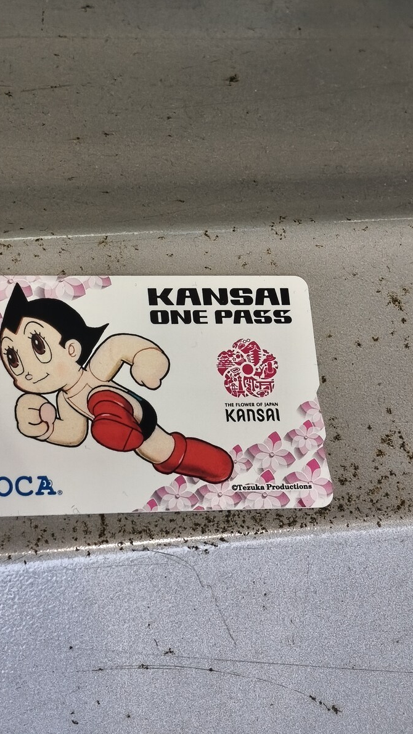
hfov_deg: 12.0
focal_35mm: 101
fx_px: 1966
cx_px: 163
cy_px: 368
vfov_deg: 21.2
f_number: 1.65
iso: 160
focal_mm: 6.18
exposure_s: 1/100
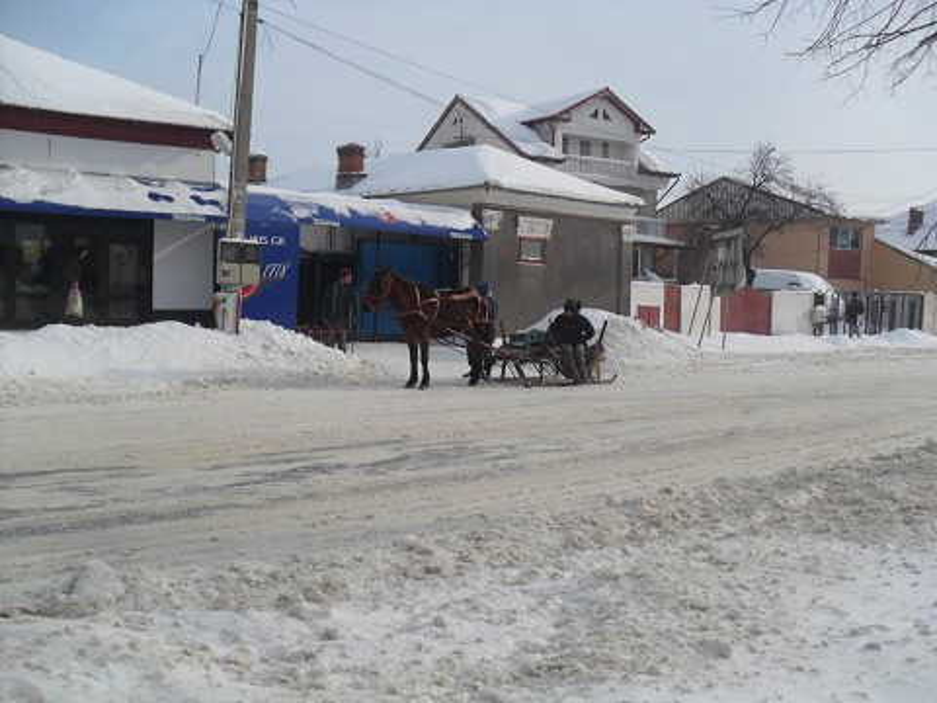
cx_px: 468
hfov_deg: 52.6
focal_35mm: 35
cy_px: 352
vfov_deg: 40.7
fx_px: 947
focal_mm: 6.3
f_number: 7.6
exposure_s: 1/350
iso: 80
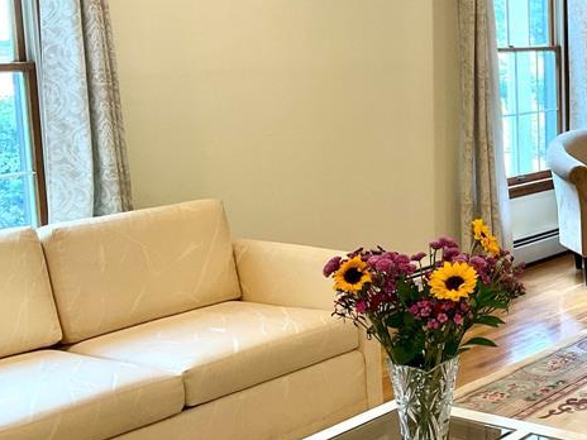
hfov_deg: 27.8
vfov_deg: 22.9
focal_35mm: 64
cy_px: 191
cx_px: 636
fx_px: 1085
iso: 64
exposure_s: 1/60
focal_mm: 3
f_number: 1.8
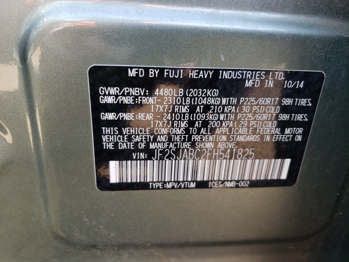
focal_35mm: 26
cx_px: 174
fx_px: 262
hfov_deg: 67.3
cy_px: 131
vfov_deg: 53.1
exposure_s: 1/149
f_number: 1.5
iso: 50
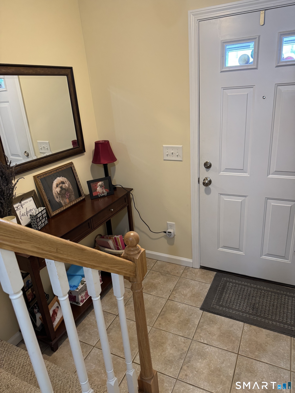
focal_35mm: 24
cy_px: 196
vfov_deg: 71.6
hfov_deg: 56.8
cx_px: 148
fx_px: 273
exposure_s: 1/60
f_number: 1.78
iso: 200
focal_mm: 6.76
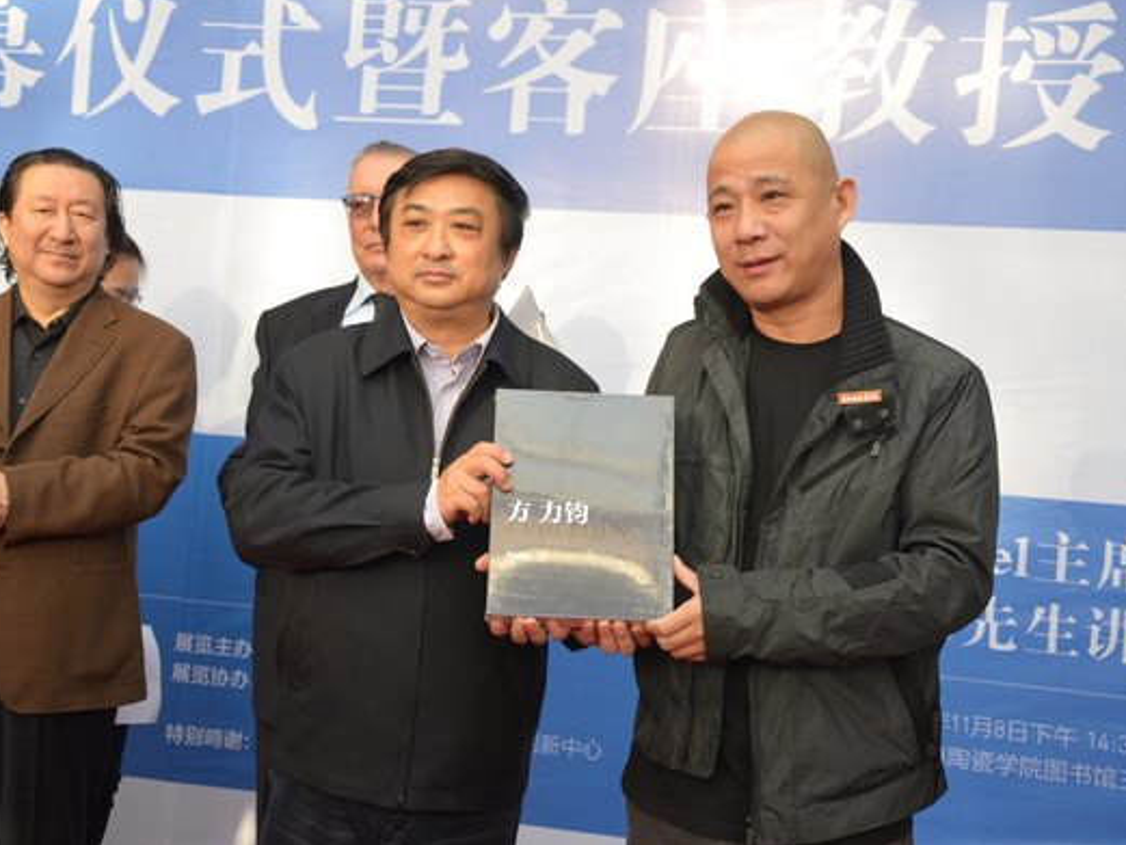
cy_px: 420
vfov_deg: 27.5
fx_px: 1724
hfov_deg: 36.2
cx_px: 579
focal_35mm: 53
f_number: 4.2
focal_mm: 32
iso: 200
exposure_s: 1/100
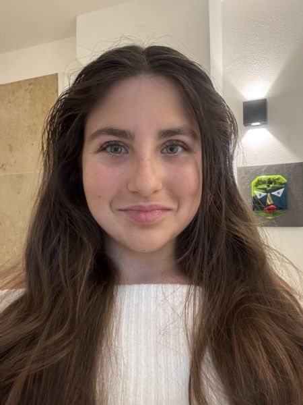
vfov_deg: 60.0
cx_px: 152
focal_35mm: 30
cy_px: 202
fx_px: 350
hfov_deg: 46.8
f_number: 1.9
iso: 250
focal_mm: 2.69
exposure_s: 1/25
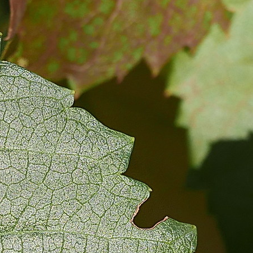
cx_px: -34
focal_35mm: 303
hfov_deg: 5.8
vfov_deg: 5.7
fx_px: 2505
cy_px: 349
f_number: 5
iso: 400
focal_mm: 30.4
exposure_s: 1/200
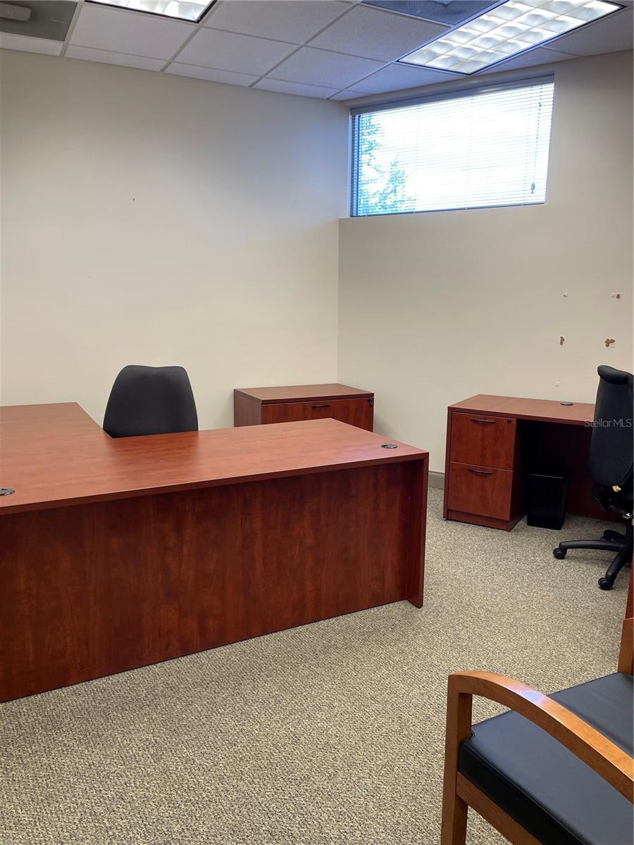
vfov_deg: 67.3
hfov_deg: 53.1
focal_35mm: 26
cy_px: 422
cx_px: 317
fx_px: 635
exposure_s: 1/120
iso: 80
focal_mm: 4.2
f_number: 1.6
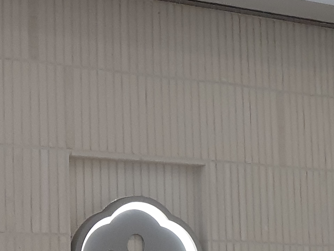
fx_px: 1061
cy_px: 223
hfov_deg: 16.9
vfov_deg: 13.4
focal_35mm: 110
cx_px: -96
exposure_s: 1/60
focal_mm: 4.3
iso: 200
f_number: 2.4
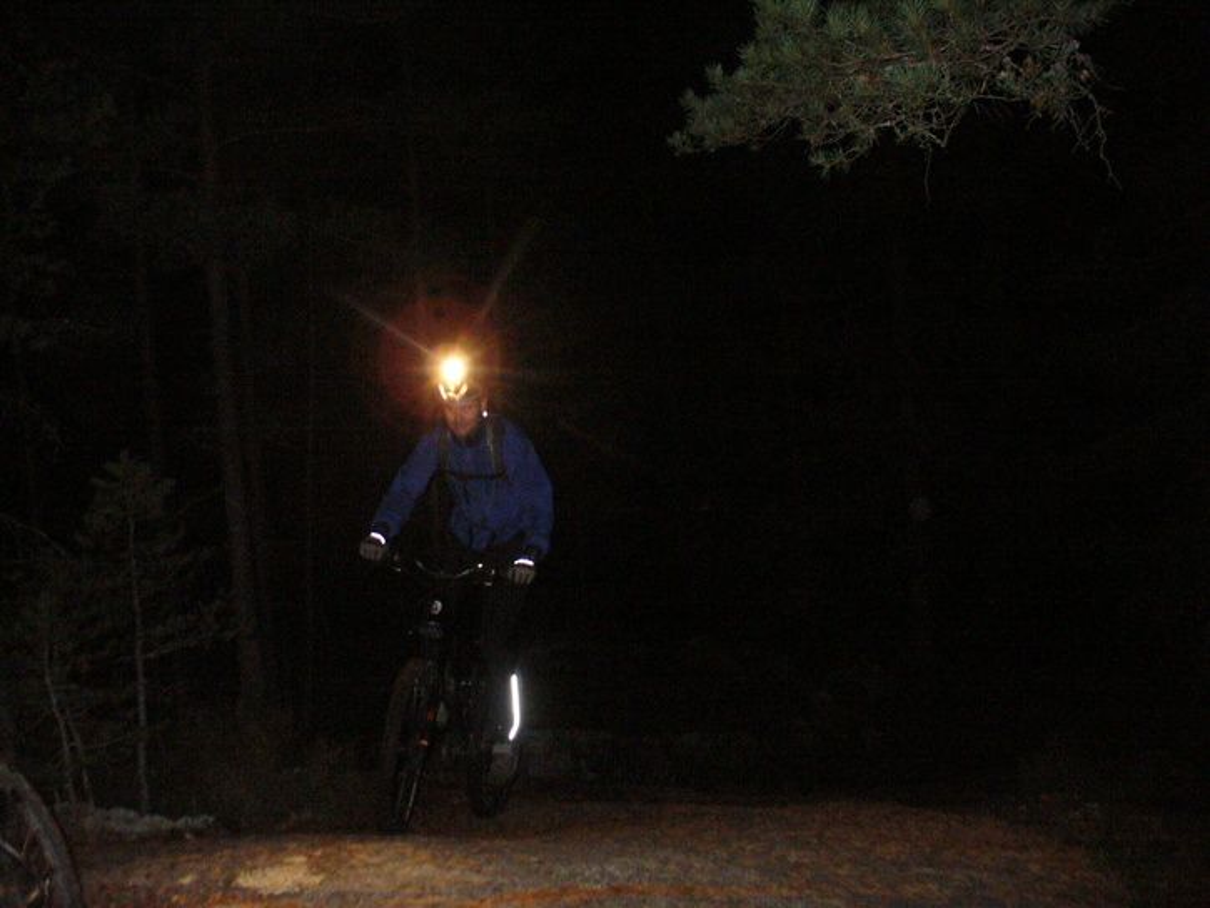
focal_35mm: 37
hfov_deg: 50.1
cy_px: 454
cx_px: 605
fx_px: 1294
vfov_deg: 38.7
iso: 400
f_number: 2.8
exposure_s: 1/60
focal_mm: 6.1
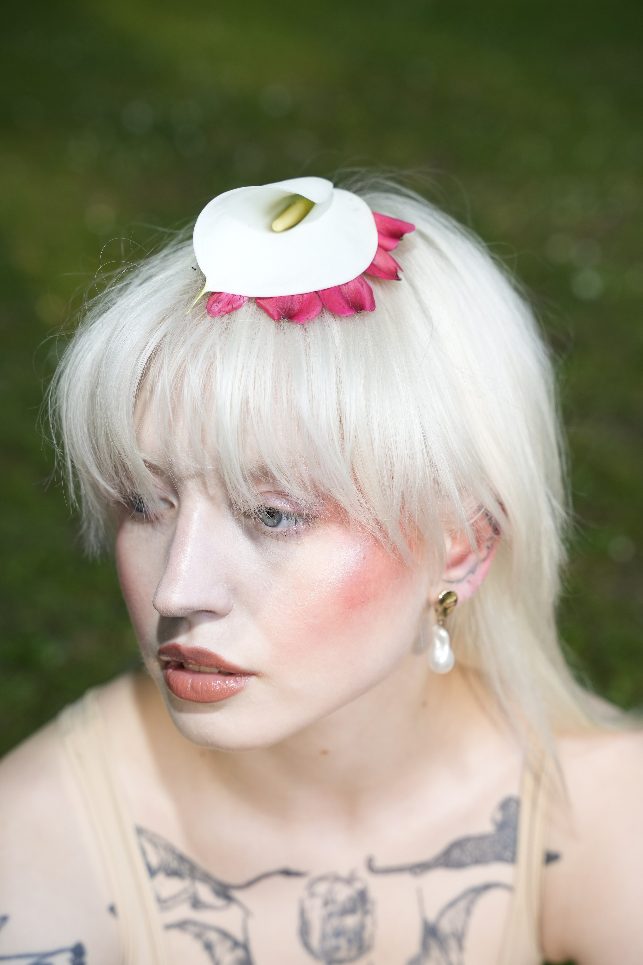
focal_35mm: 66
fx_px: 1776
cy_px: 482
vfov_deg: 30.4
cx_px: 322
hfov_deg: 20.5
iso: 320
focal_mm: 66.3
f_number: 4.5
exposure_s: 1/125
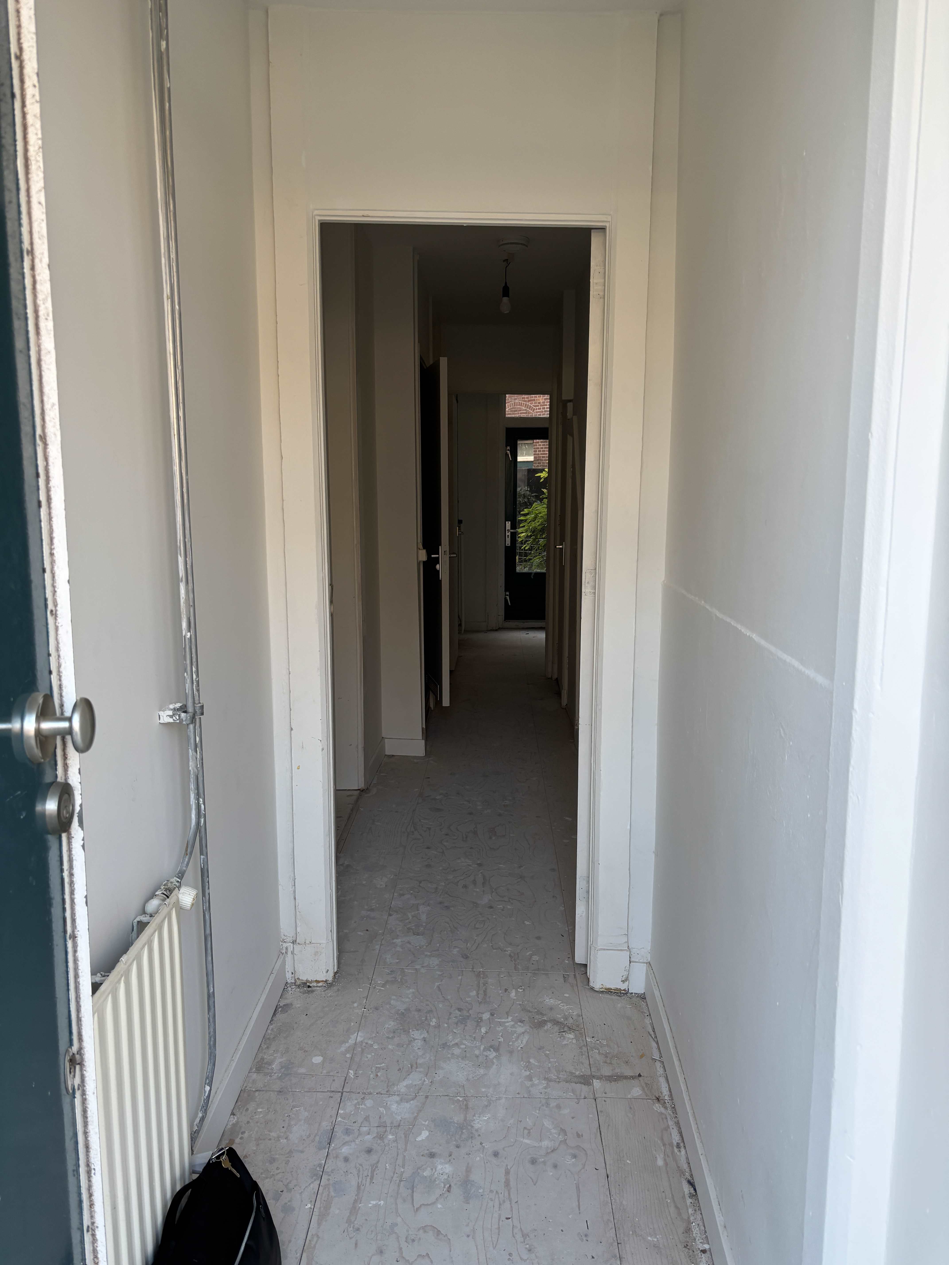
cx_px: 474
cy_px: 632
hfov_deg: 53.1
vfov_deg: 67.3
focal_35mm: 26
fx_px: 950
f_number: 1.6
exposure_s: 1/121
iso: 80
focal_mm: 5.96
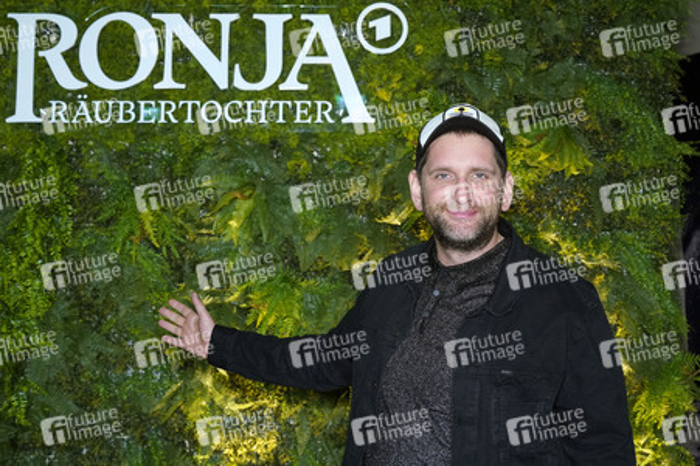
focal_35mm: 47
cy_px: 233
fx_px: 913
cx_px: 350
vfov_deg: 28.6
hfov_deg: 41.9
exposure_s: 1/160
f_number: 5.6
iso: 2000
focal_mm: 47
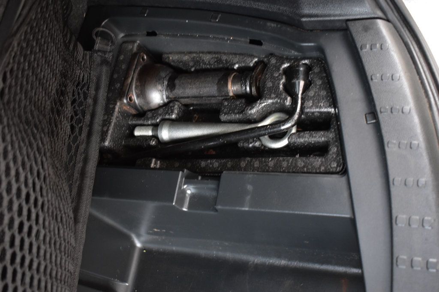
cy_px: 146
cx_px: 220
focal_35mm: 44
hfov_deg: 45.0
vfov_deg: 30.8
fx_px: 530
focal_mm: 29
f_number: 4.2
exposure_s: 1/13
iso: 1600
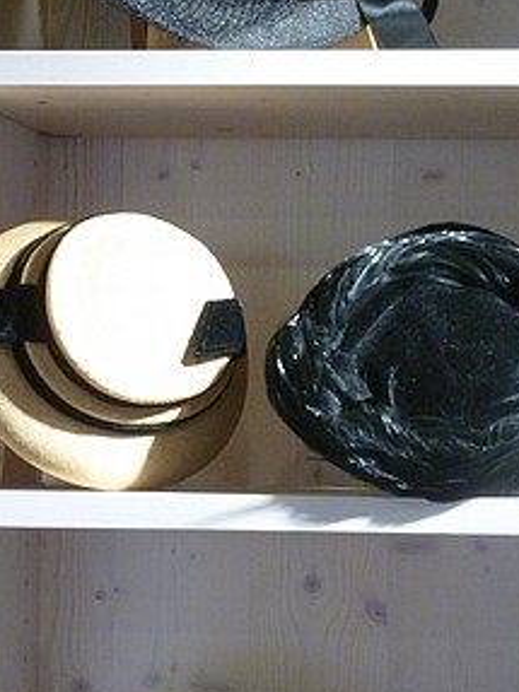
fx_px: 2301
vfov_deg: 17.1
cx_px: 422
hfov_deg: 12.8
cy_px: 309
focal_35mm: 115
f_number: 4.2
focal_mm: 9.9
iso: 400
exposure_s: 1/20
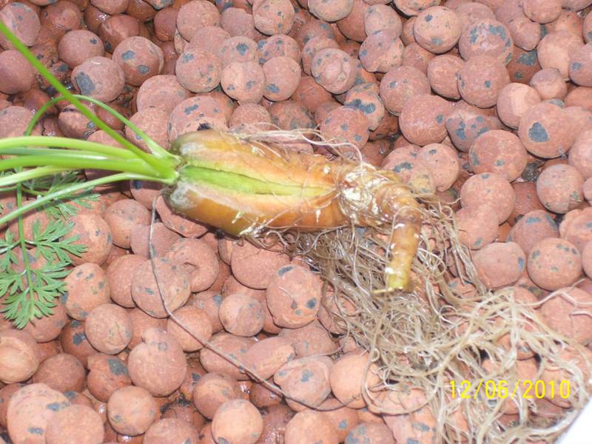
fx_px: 1744
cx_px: 296
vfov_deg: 14.5
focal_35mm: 102
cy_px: 222
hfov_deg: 19.3
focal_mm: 16.8
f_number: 4.6
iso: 125
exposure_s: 1/90
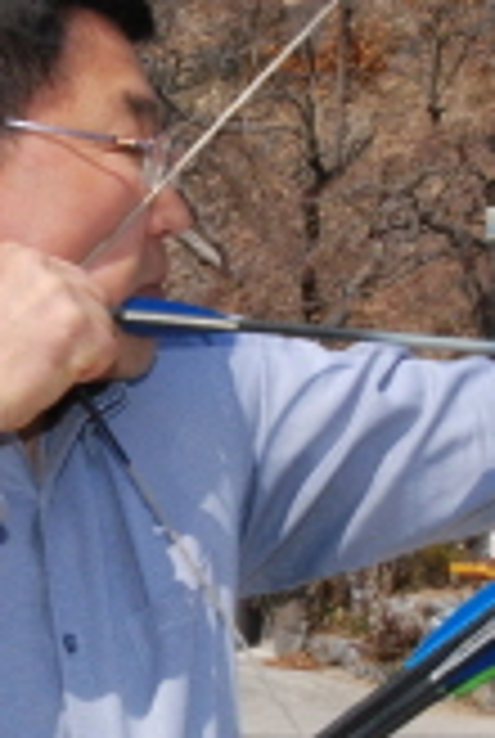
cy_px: 405
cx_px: 144
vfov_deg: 12.8
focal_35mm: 160
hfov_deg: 8.6
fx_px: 3289
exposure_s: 1/200
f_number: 22
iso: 640
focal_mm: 25
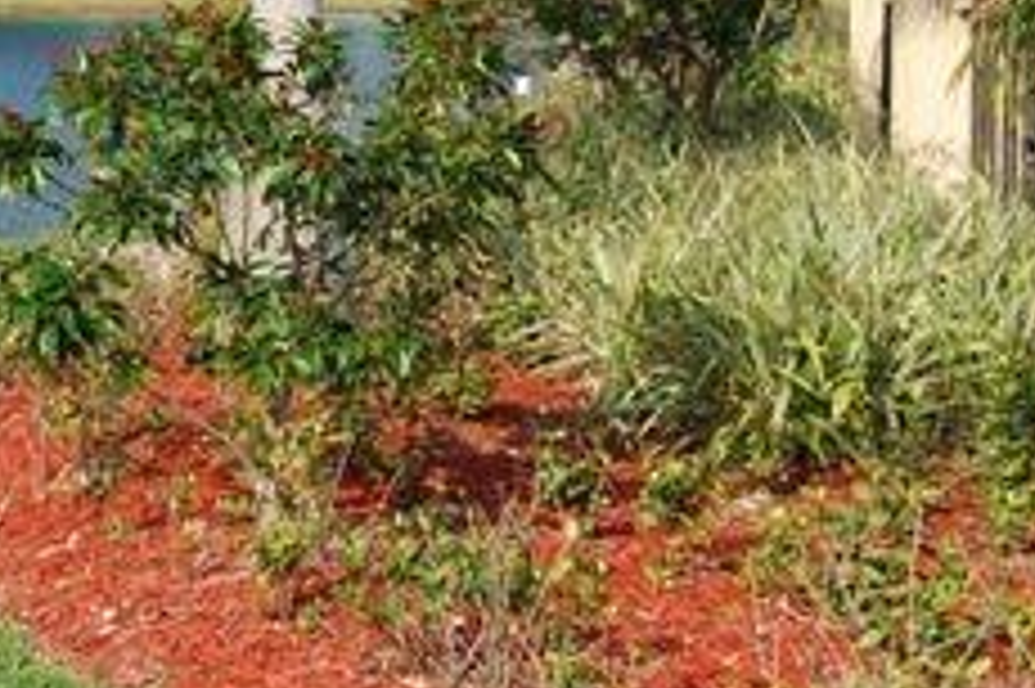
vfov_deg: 10.5
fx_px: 3717
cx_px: 18
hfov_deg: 15.6
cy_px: -54
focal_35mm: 129
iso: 100
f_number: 7.1
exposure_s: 1/200
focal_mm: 31
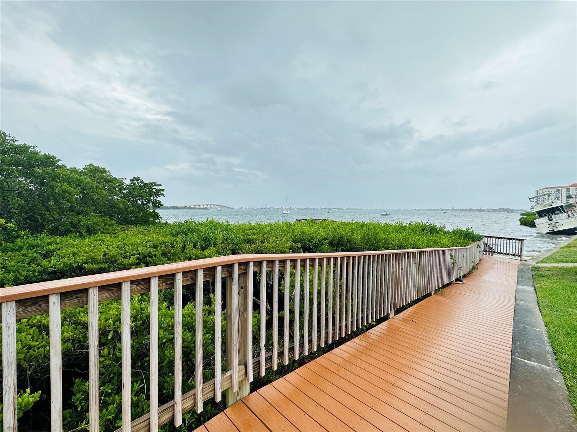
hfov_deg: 102.1
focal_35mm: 14
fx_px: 233
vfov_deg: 85.7
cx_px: 288
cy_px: 216
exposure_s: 1/1043
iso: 50
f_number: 2.2
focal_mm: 2.22
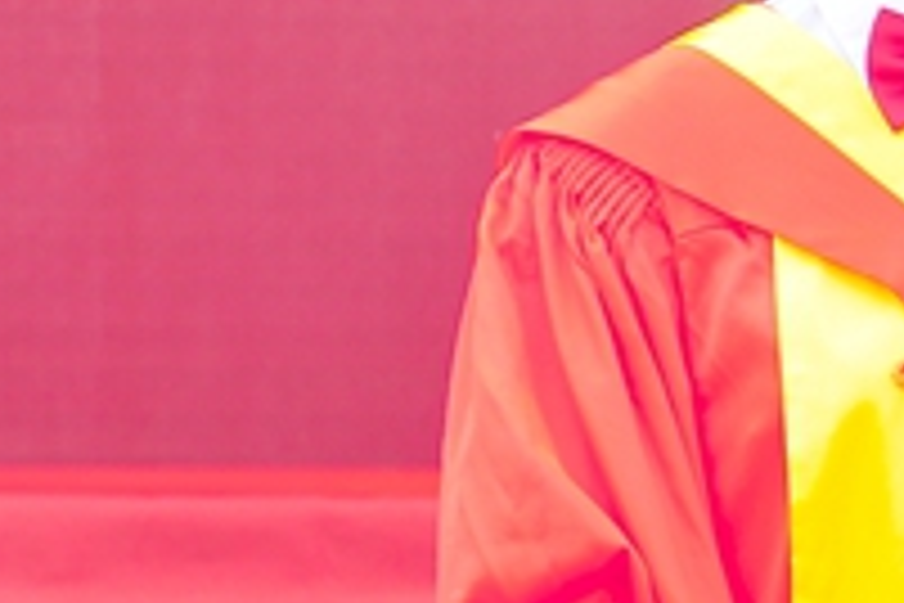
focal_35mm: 134
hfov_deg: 14.3
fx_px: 3365
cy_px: -14
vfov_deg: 10.1
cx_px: 1331
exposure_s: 1/400
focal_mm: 45
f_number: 4
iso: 200
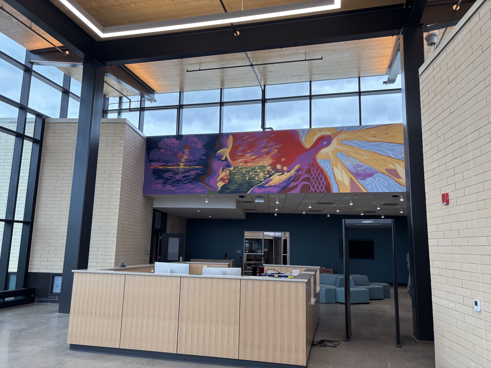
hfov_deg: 67.3
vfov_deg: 53.1
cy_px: 184
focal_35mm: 26
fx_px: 369
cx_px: 246
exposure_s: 1/178
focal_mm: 5.96
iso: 50
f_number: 1.6
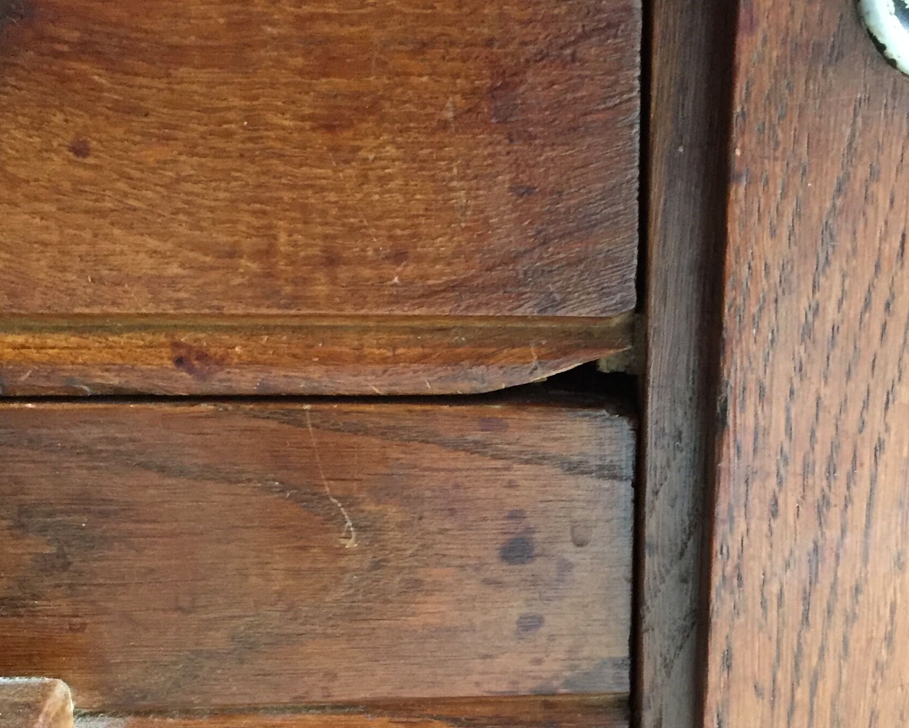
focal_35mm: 55
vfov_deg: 26.8
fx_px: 1480
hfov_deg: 33.6
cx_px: 656
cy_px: 632
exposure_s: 1/25
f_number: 2.2
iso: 250
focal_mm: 4.15
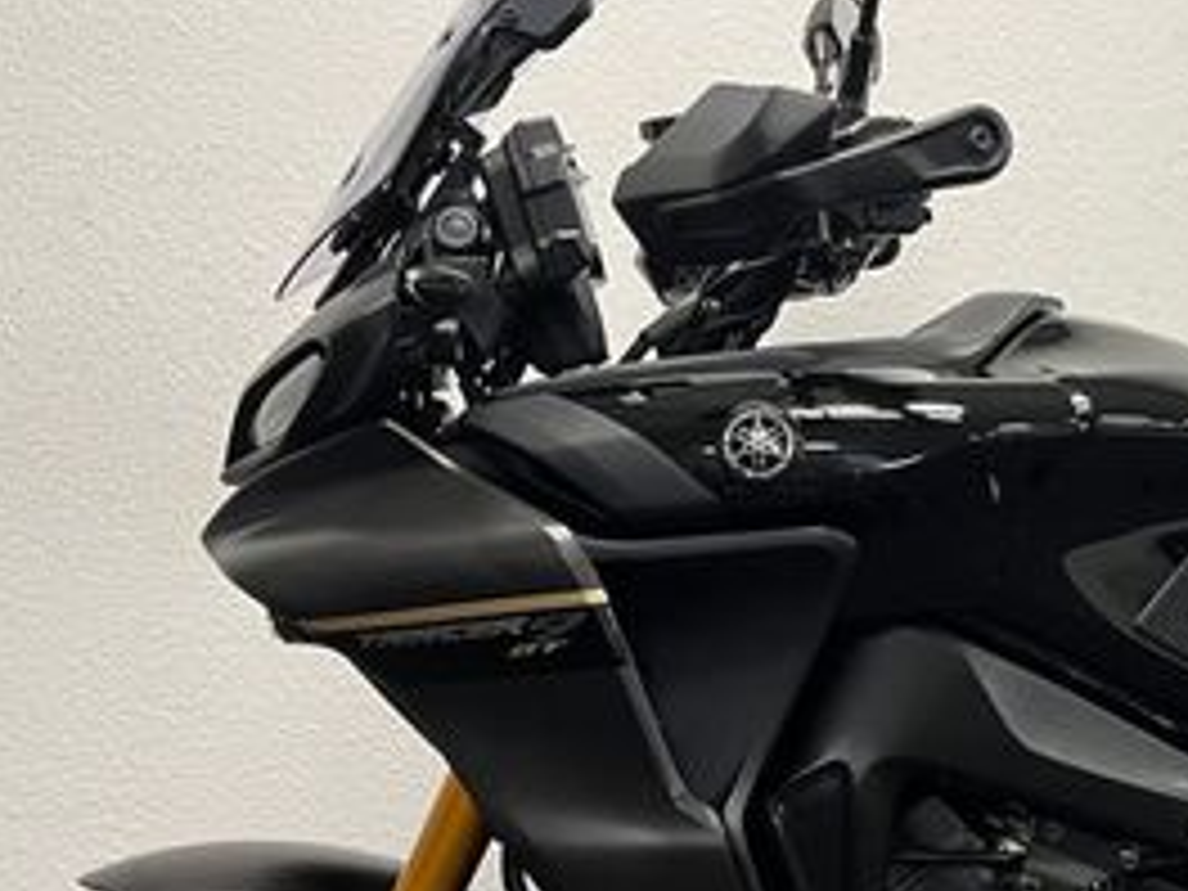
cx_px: 1179
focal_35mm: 63
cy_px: 684
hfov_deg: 28.8
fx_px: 2162
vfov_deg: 23.0
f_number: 1.6
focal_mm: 5.1
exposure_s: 1/50
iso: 80
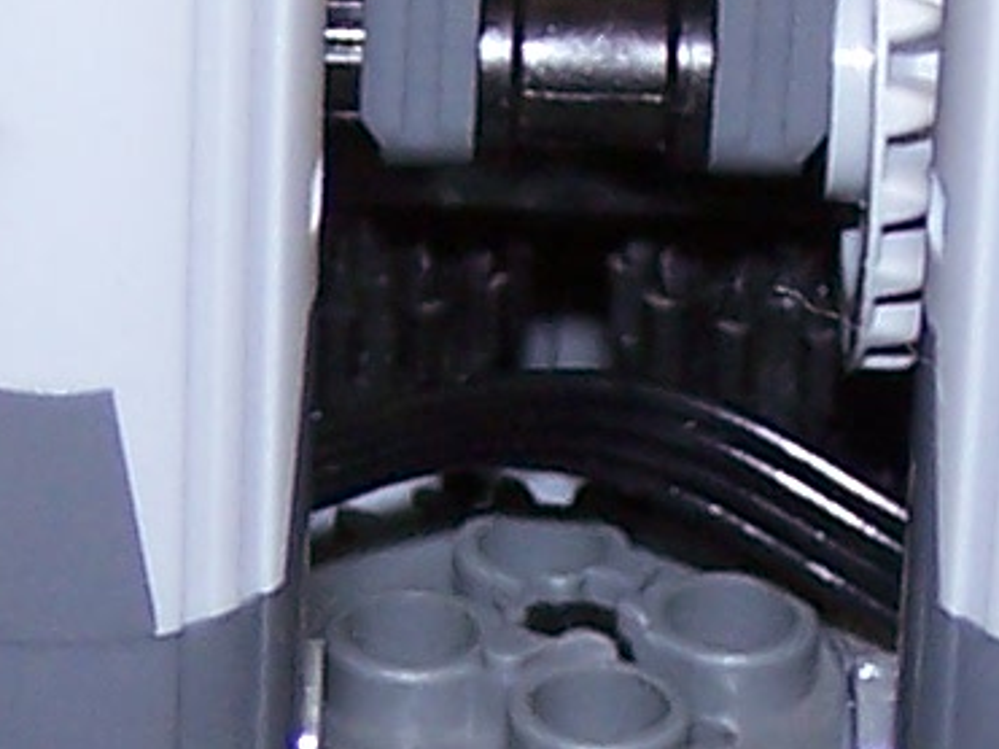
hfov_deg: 7.5
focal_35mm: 264
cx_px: 789
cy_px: 733
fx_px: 7616
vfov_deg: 5.6
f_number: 2.8
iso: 80
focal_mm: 6.3
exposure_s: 1/60
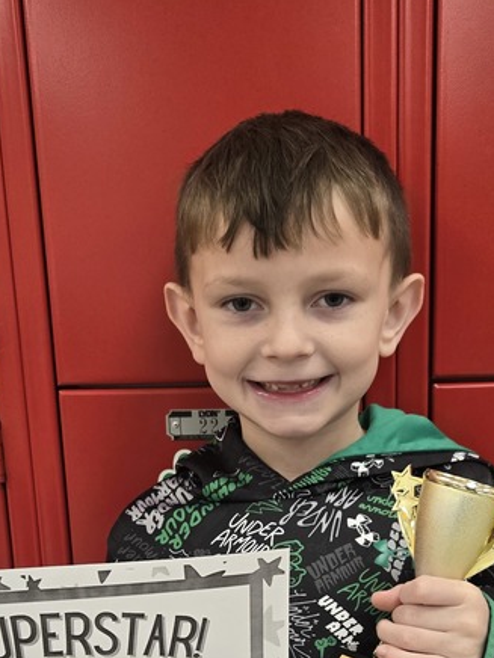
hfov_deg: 27.0
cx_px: 270
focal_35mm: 54
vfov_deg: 33.9
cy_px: 575
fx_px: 1028
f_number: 1.8
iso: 160
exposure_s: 1/120
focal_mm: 5.4
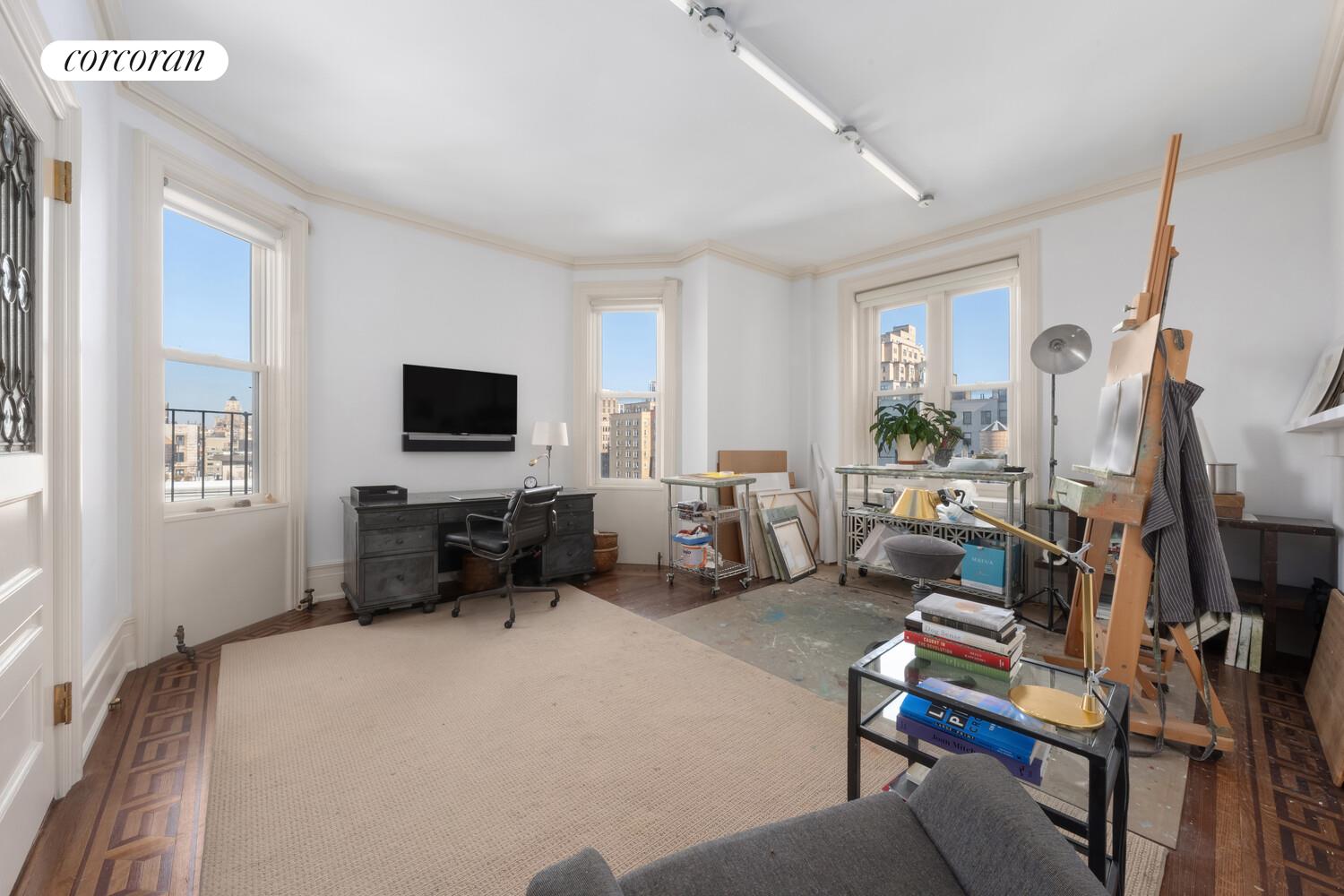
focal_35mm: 13
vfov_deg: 85.4
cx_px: 672
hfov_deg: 108.3
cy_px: 448
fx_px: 485
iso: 500
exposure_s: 1.5
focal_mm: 13
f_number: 22
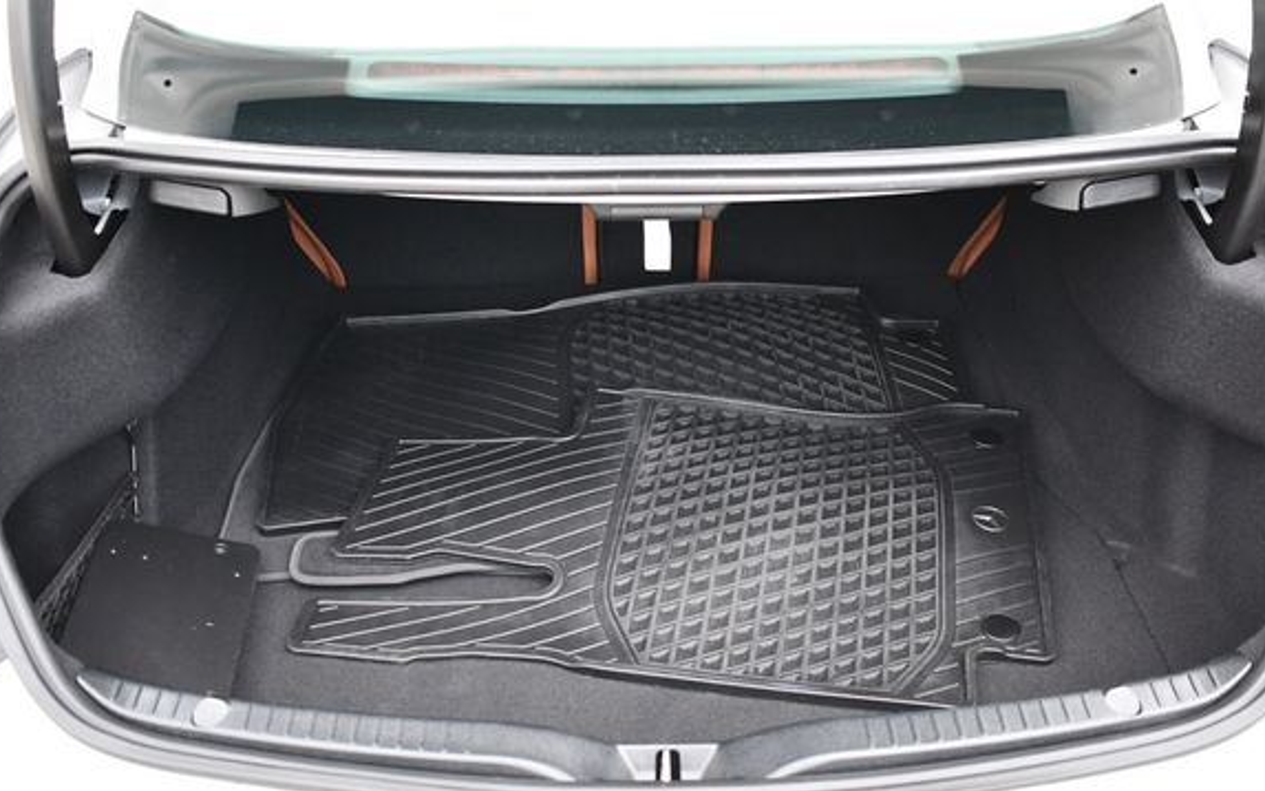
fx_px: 1413
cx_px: 638
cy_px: 378
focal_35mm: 41
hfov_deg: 48.2
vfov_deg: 31.2
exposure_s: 1/200
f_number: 3.5
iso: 800
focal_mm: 18
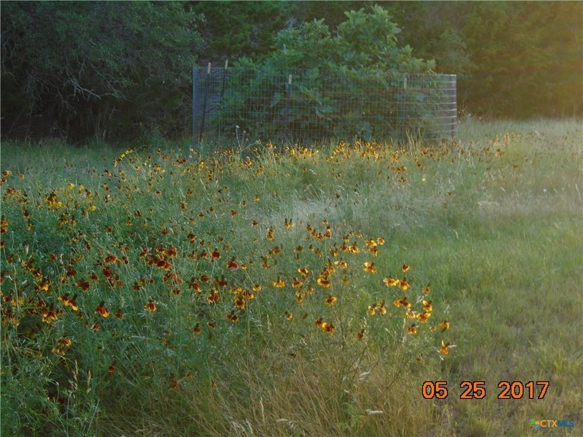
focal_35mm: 68
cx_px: 292
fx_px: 1145
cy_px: 218
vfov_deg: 21.6
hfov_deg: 28.6
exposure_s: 1/25
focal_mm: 12
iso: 100
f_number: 5.5
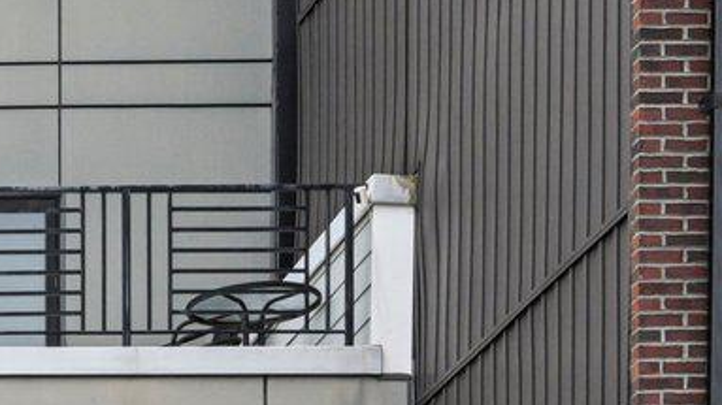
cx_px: -724
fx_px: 3215
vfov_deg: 7.1
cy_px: 613
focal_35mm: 168
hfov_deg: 11.5
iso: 400
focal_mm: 30
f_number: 8
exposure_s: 1/500
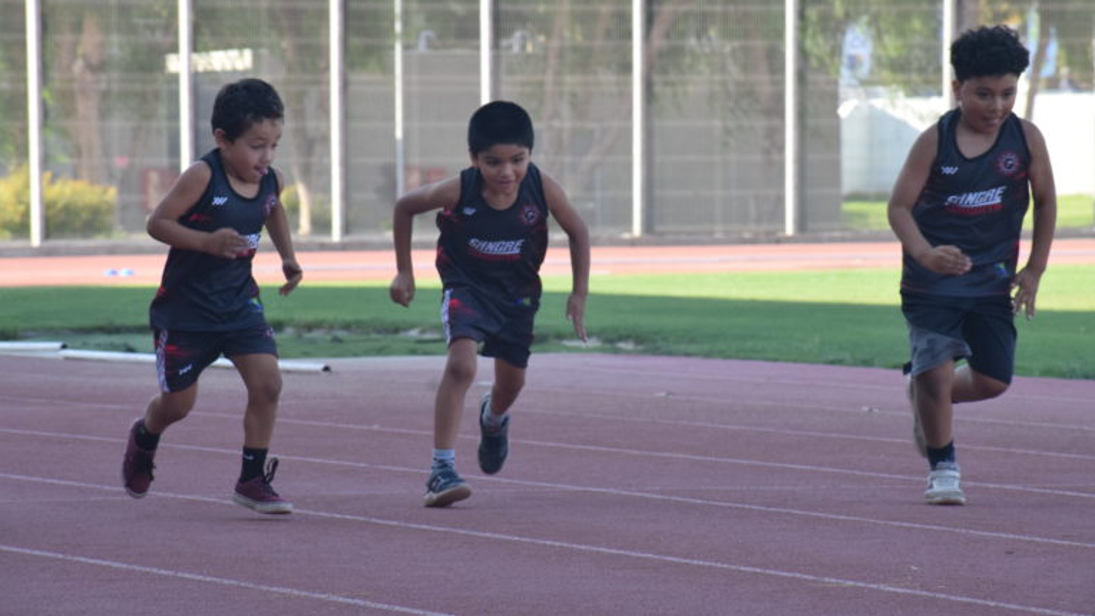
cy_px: 256
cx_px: 546
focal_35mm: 261
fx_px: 7565
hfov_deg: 8.3
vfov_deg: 4.7
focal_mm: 165
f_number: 13
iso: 1600
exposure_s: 1/500
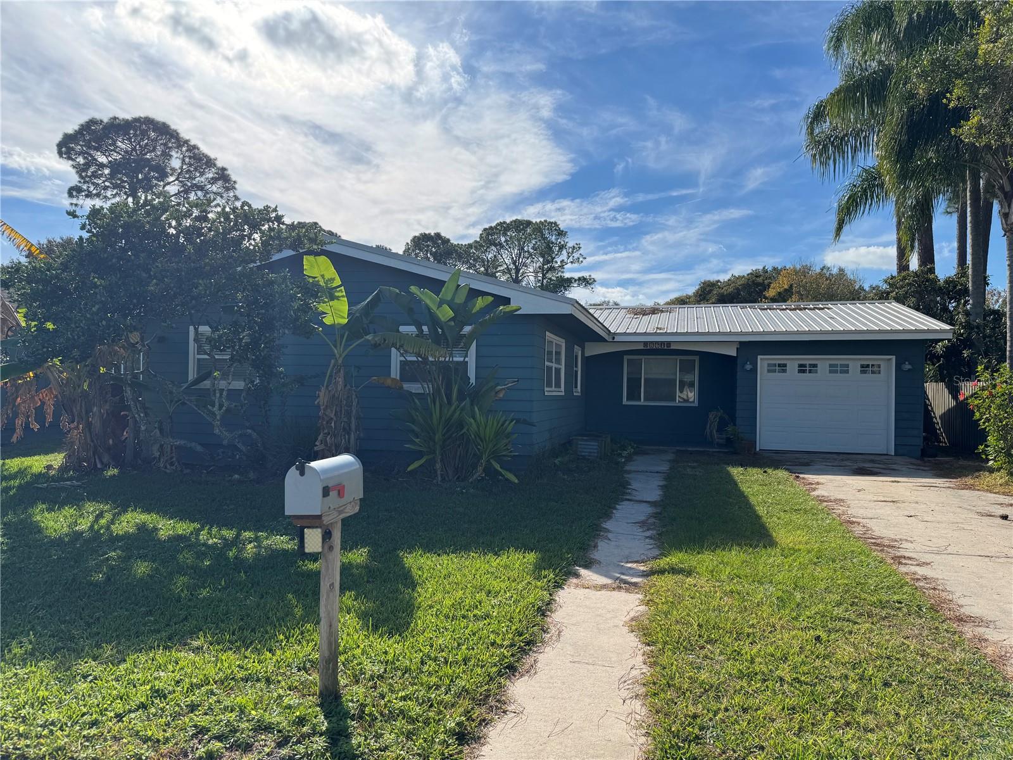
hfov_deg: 71.6
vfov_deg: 56.8
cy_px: 380
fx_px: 702
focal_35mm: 24
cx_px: 506
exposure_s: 1/3413
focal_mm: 6.76
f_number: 1.78
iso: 80
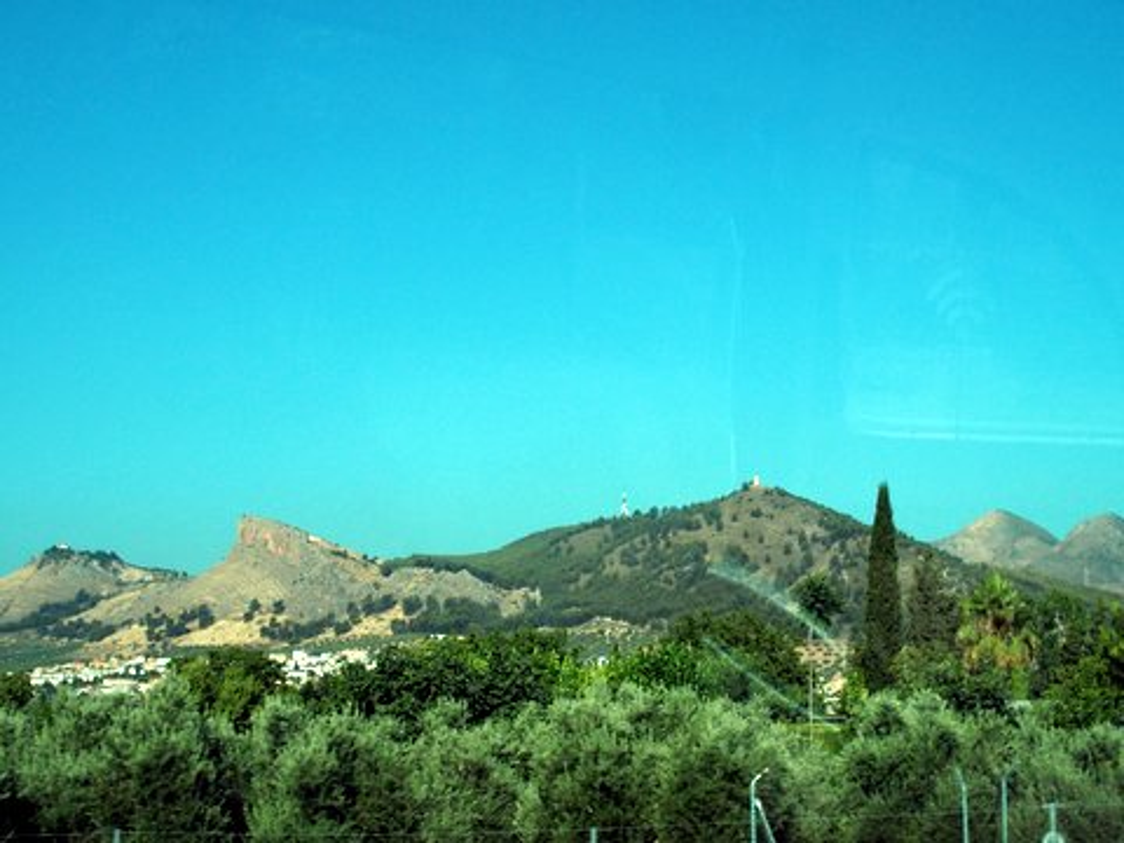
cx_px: 562
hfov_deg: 38.2
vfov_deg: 29.1
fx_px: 1624
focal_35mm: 50
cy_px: 422
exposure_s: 1/640
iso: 100
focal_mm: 10.8
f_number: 3.5
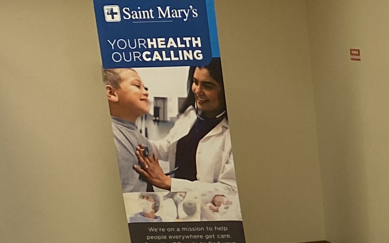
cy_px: 353
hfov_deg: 15.2
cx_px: 632
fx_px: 1315
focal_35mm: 124
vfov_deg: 10.3
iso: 100
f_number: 1.8
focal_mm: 4.25
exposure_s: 1/60
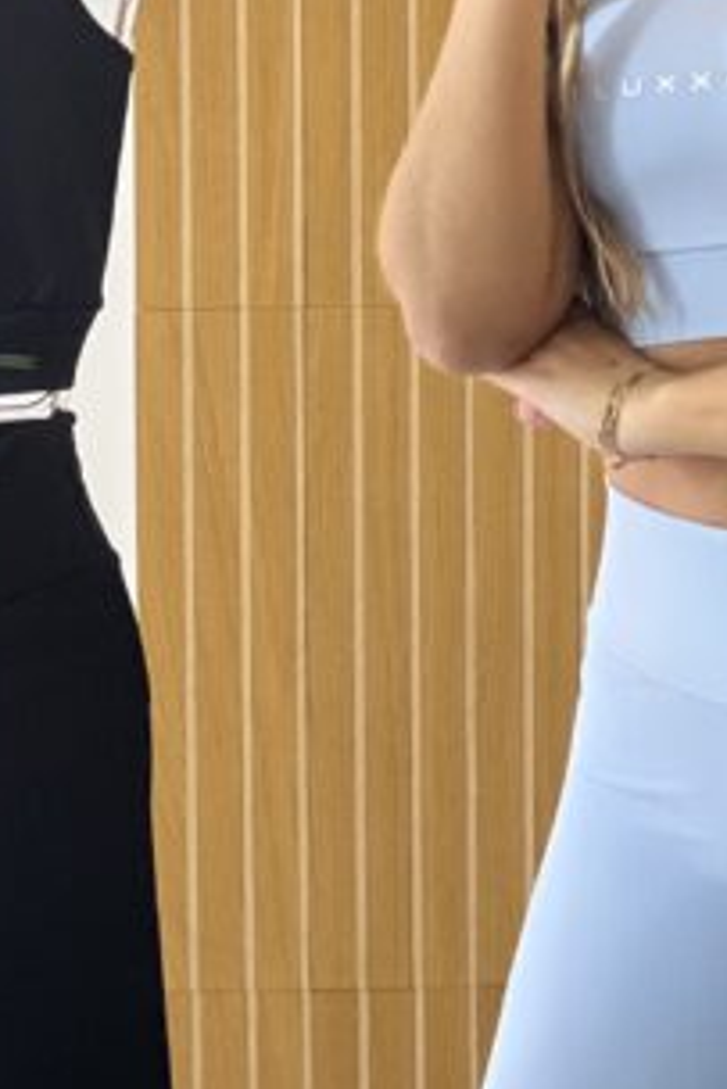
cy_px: 768
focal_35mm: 246
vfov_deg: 8.4
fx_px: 7443
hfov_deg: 5.6
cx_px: 408
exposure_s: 1/120
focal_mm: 9
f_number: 2.8
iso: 160
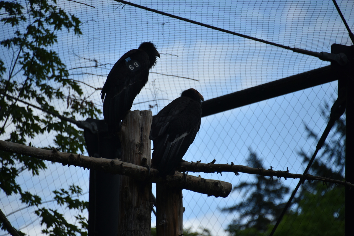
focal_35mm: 300
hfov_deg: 6.9
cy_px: 118
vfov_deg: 4.6
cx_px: 177
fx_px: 2950
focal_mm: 300
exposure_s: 1/640
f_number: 5.6
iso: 160
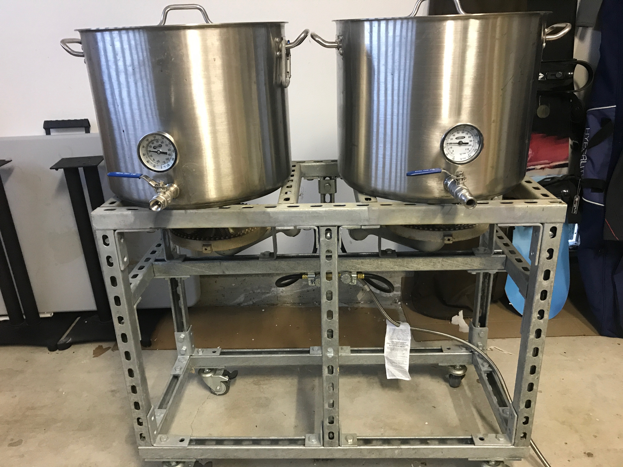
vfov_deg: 49.7
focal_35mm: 28
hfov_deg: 63.4
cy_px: 234
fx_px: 504
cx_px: 312
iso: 100
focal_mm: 3.99
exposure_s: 1/13
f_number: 1.8
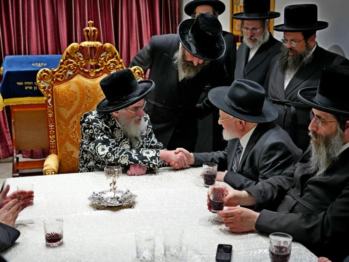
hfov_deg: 39.7
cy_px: 131
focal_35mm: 48
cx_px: 172
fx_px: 484
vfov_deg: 30.3
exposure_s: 1/125
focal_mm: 44
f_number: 4.5
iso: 1600
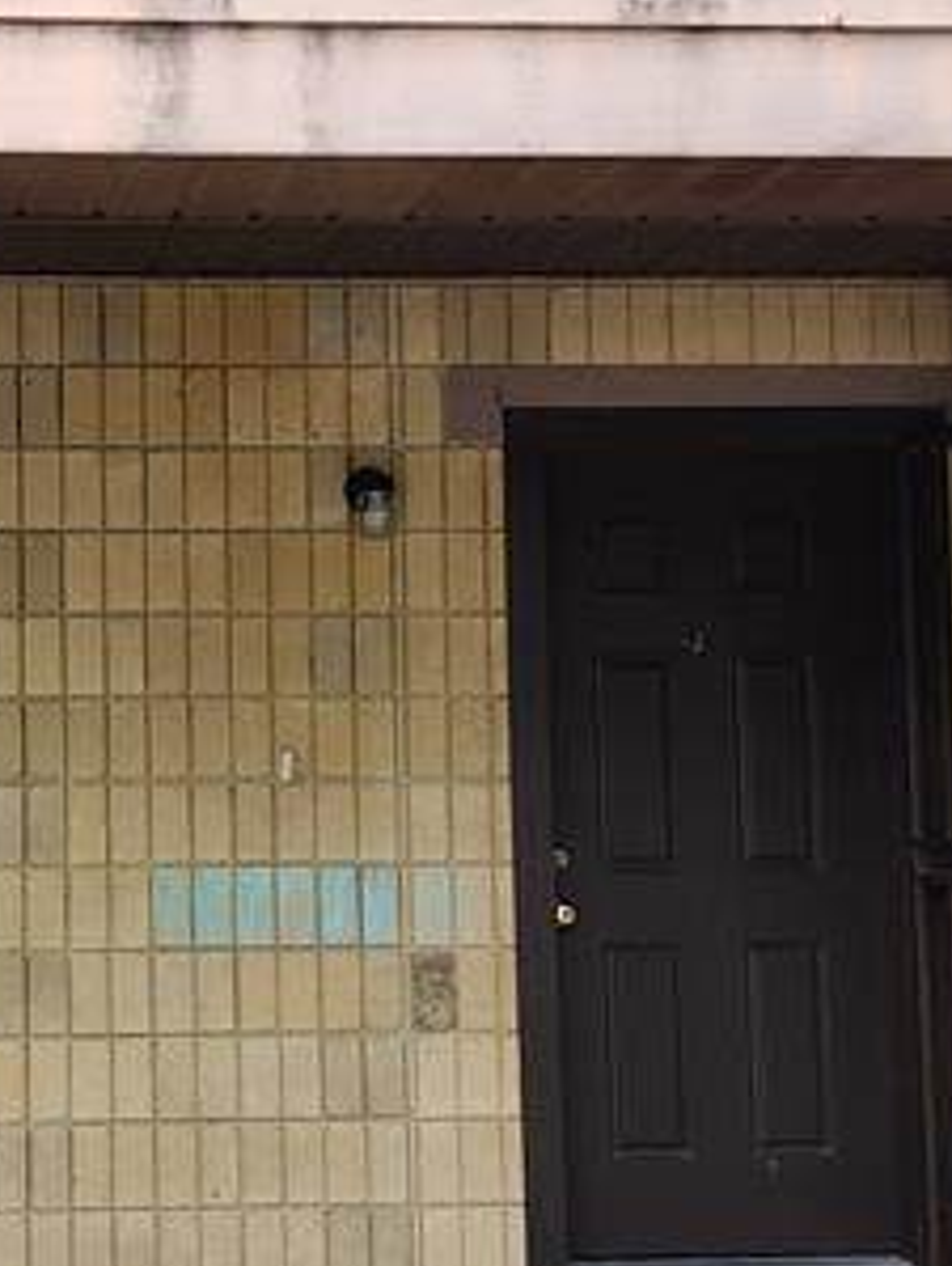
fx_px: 2159
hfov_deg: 24.1
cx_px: 72
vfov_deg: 32.7
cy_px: 656
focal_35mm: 59
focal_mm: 6.4
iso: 12
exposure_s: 1/208
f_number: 1.8
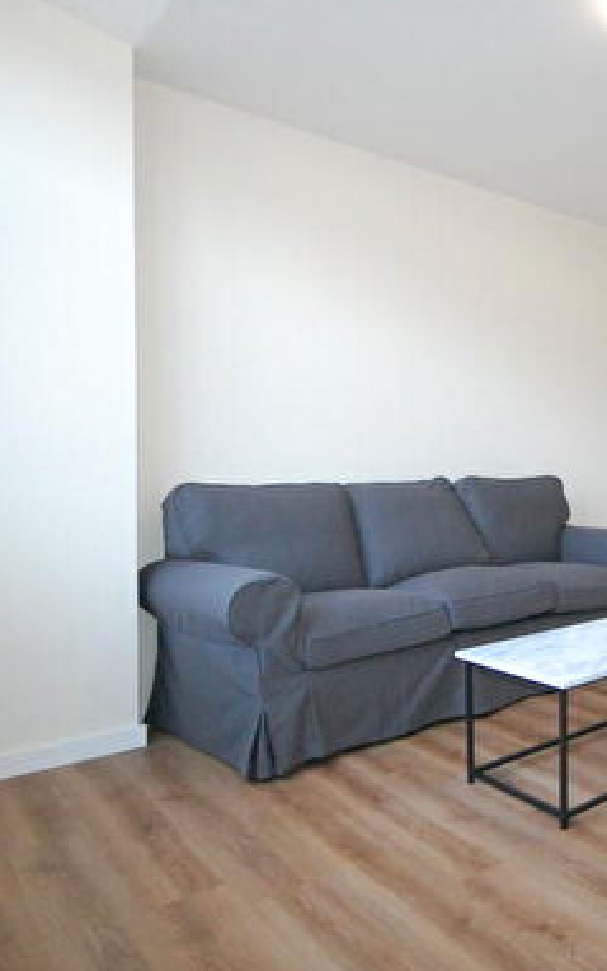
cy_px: 452
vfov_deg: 66.4
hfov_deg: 39.8
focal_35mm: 28
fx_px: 741
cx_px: 592
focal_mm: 10
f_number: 5
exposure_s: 1/80
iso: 1600
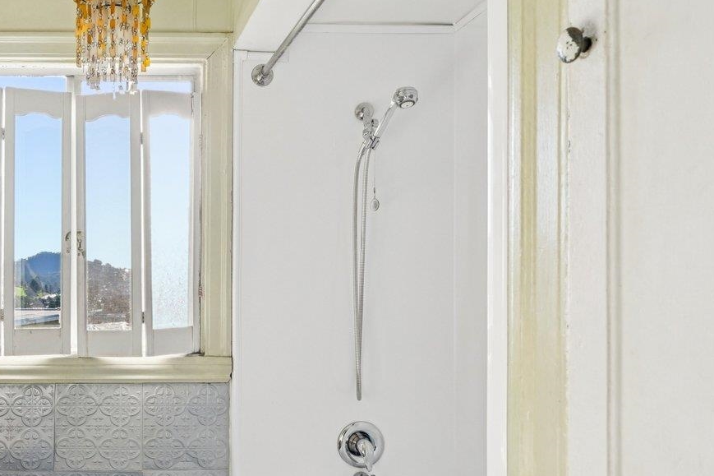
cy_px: 290
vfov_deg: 39.8
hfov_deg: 53.3
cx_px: 139
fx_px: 654
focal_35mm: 33
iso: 800
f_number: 8
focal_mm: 14
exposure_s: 1/160
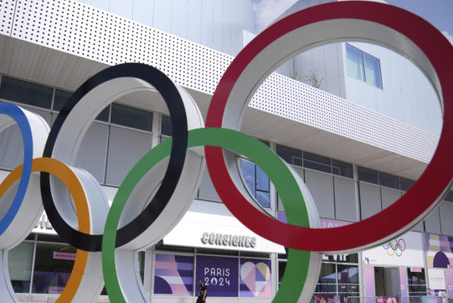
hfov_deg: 61.7
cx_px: 199
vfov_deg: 43.3
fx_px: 378
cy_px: 188
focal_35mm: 30
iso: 250
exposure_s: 1/8000
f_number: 2.8
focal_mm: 24
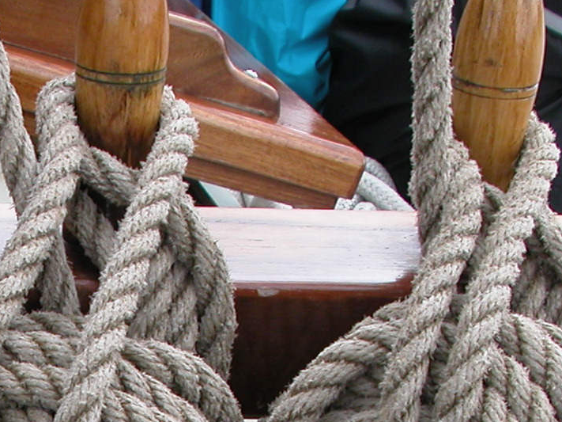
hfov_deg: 15.2
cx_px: -58
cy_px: 622
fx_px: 2045
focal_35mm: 126
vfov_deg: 11.3
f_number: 4.5
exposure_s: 1/186
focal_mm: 8.9
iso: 100
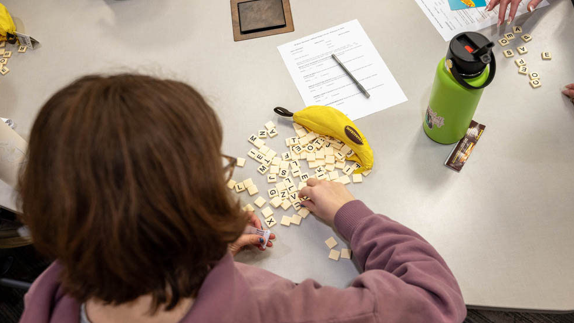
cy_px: 177
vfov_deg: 38.9
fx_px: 457
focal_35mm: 30
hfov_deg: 64.3
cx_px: 292
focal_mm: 28
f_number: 4
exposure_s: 1/125
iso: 1250
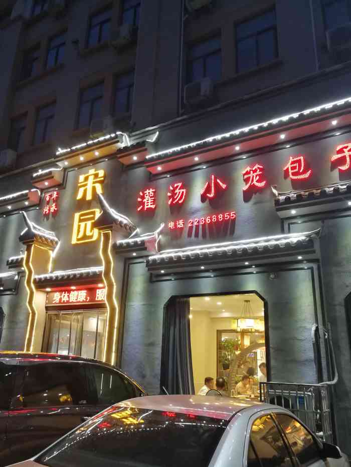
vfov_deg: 65.3
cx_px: 176
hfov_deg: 51.4
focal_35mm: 27
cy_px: 234
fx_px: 365
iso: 320
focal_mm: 3.95
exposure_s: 1/33.3
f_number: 2.2
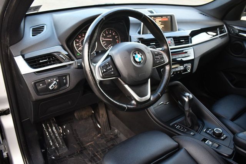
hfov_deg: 61.9
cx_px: 123
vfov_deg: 43.6
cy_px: 82
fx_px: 205
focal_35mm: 30
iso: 1100
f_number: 3.8
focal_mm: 20
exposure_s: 1/125
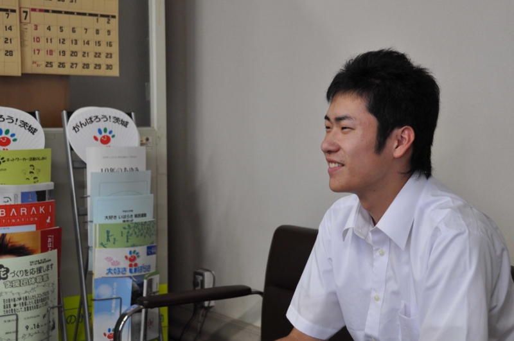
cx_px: 257
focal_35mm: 54
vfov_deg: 25.0
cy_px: 170
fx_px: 770
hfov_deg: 36.9
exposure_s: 1/60
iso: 720
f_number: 4.2
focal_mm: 36
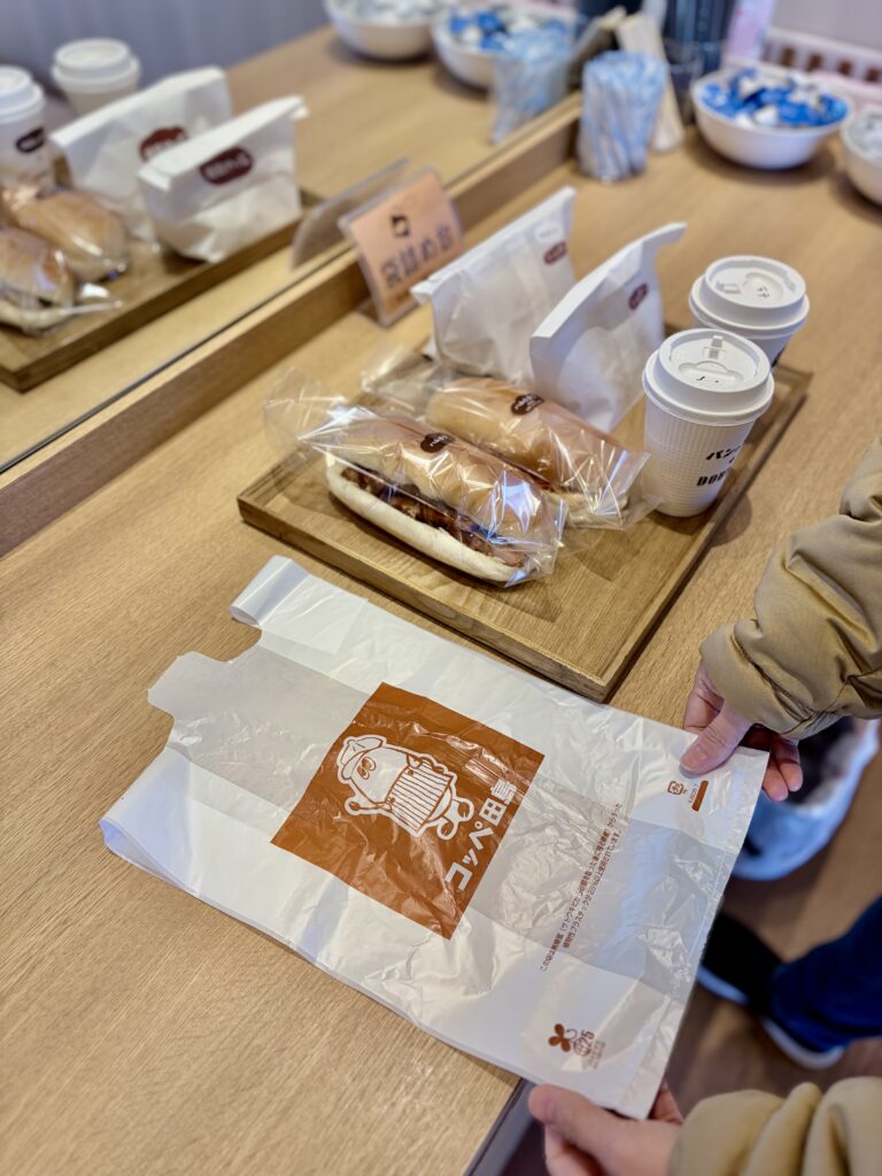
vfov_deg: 67.3
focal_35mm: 26
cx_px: 441
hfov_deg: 53.1
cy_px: 588
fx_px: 883
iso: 40
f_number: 1.6
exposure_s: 1/203
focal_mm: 5.96
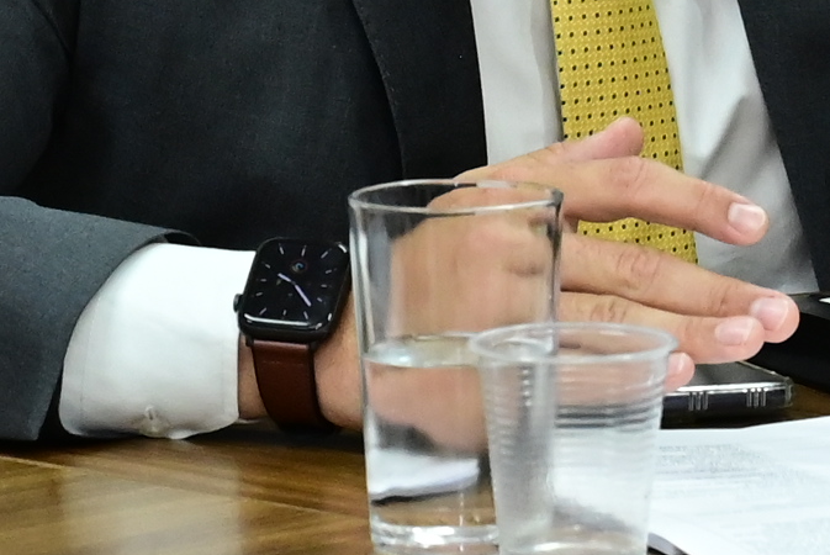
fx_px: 10591
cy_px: -281
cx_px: 592
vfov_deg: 3.0
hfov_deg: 4.5
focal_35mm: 459
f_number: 5
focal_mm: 70
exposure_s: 1/125
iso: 2500
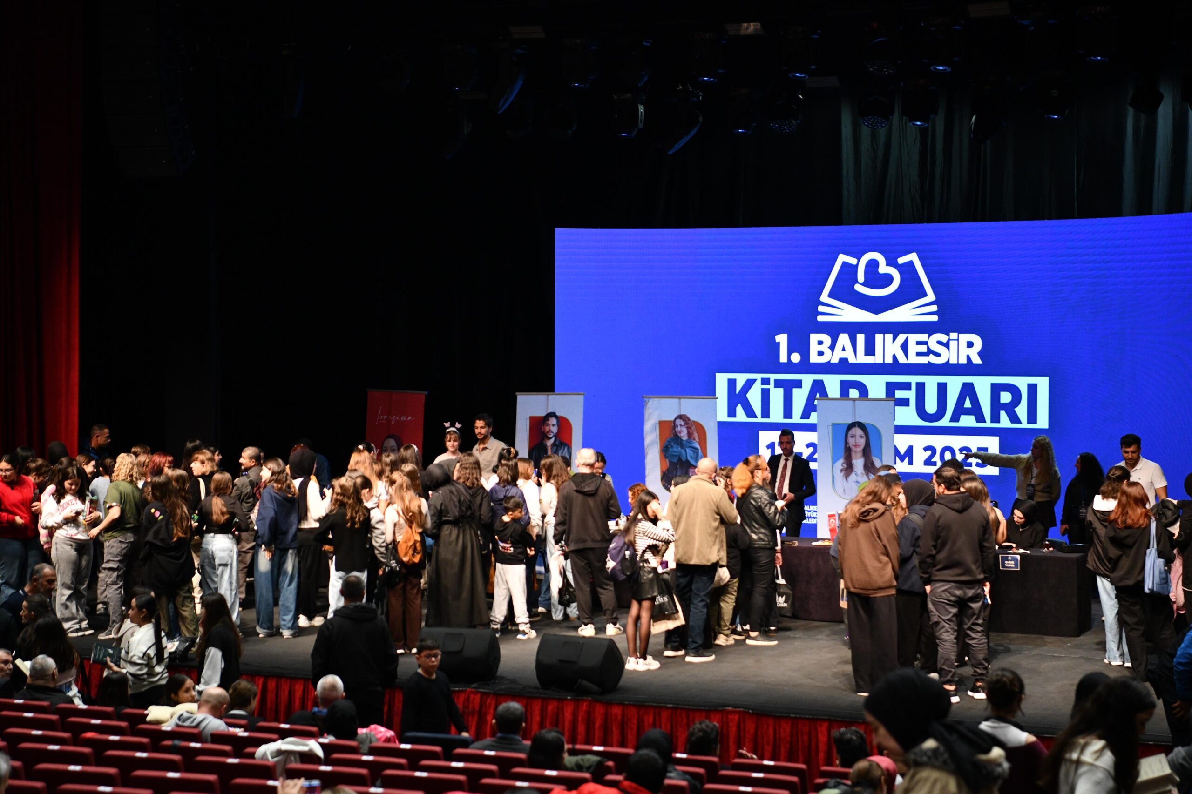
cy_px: 397
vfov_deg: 19.5
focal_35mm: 70
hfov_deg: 28.8
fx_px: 2317
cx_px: 596
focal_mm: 70
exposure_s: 1/200
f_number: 3.2
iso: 2500
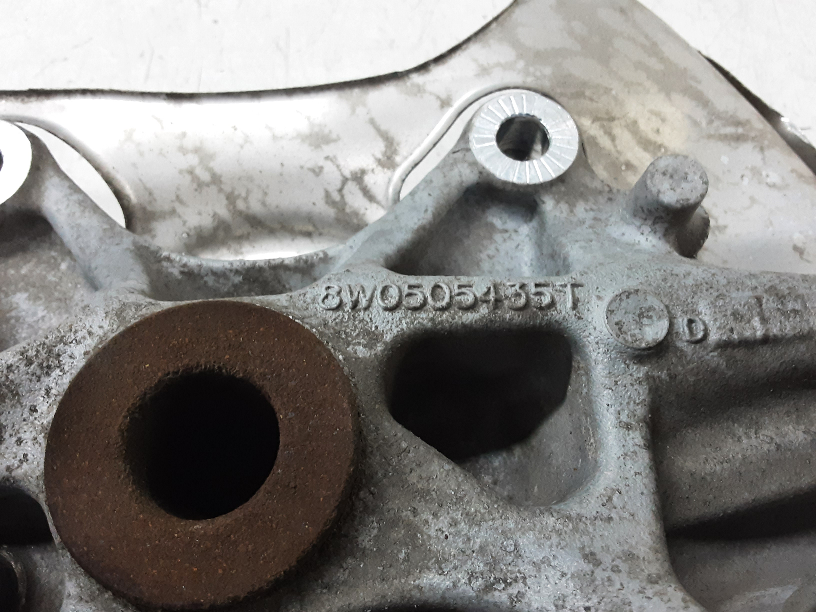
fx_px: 636
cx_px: 408
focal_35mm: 27
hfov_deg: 65.3
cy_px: 306
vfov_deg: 51.4
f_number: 1.9
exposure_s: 1/50
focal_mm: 2.91
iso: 200
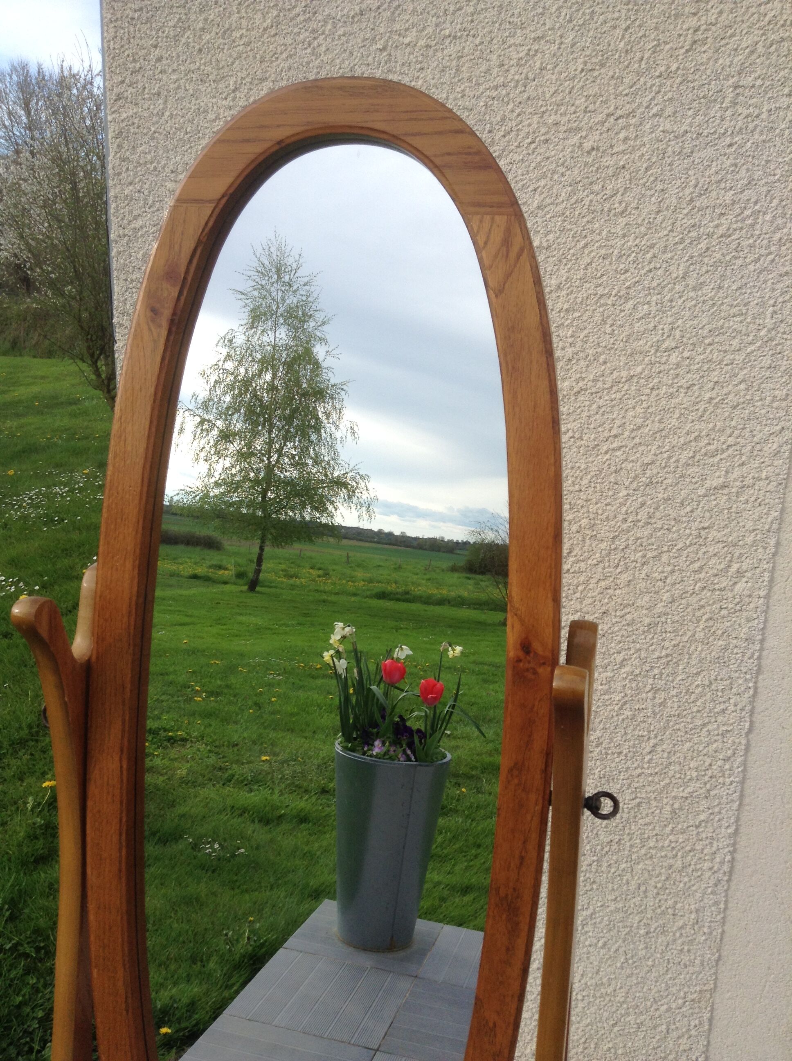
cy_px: 530
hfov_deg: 42.8
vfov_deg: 55.4
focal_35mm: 33
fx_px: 1009
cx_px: 396
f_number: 2.4
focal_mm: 3.3
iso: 25
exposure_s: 1/546
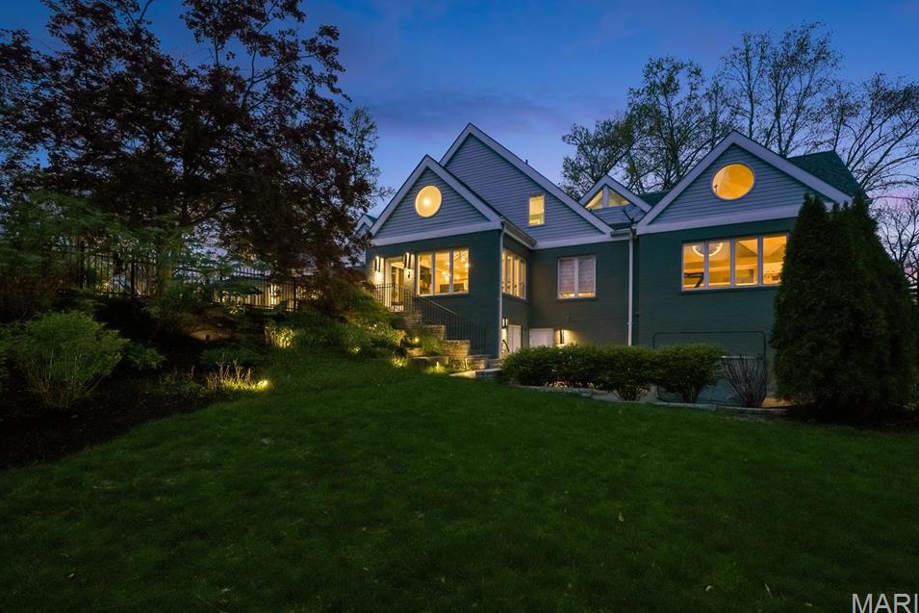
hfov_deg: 100.4
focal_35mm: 15
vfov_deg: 77.3
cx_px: 455
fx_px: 383
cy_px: 296
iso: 400
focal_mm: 14
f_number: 8
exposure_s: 1/8
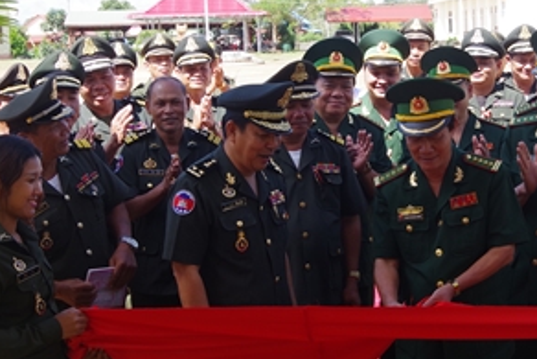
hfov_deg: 29.0
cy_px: 146
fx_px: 1031
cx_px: 359
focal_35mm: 69
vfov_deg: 19.7
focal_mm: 21
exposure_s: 1/160
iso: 200
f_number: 7.1
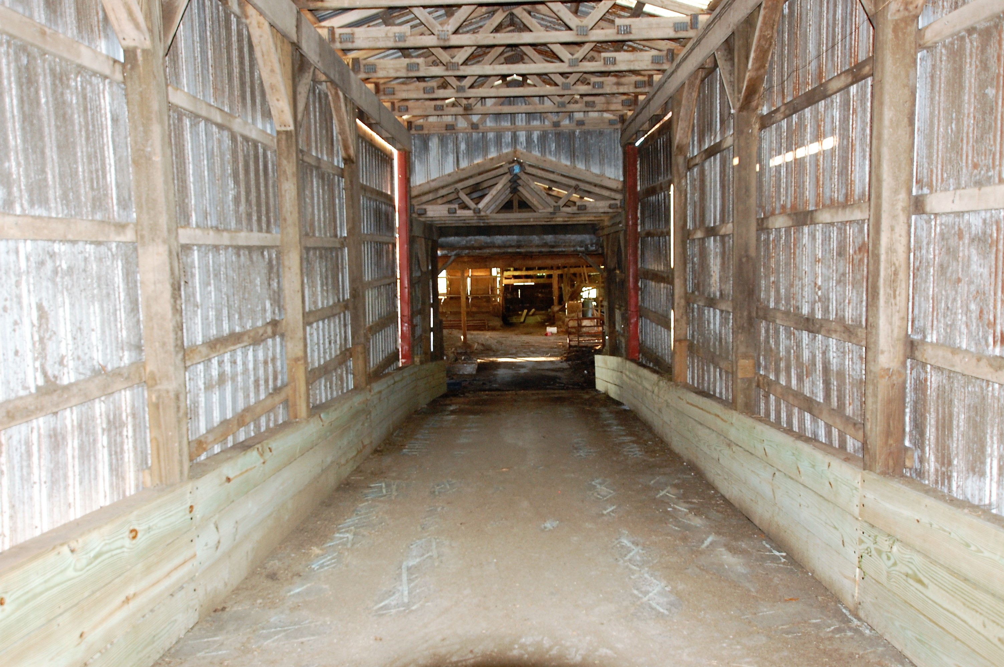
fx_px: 836
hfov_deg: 62.0
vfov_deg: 43.5
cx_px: 502
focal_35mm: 30
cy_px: 334
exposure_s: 1/60
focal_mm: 20
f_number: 3.5
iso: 800
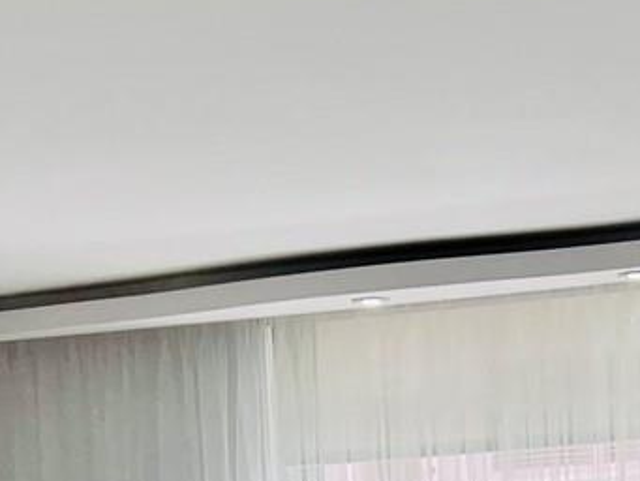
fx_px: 2256
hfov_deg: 16.0
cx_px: 556
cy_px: 960
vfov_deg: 11.1
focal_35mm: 122
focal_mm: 5.7
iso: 32
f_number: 1.5
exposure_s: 1/120
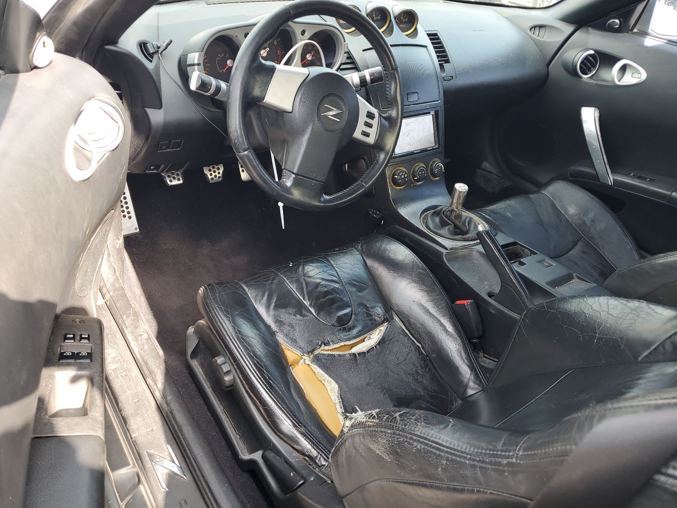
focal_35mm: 26
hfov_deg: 67.3
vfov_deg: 53.1
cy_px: 254
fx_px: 508
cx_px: 338
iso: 50
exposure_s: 1/172
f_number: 1.5
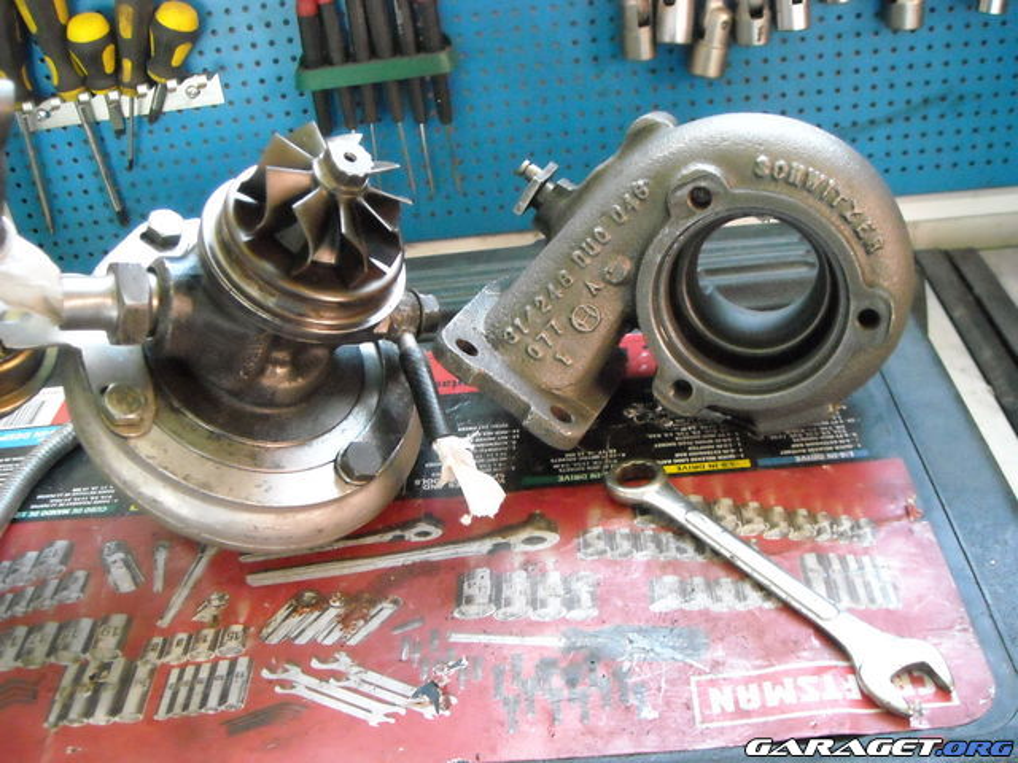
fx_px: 1029
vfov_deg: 40.7
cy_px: 382
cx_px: 509
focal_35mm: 35
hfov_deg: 52.6
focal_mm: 5.7
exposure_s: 1/35
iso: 800
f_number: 2.8
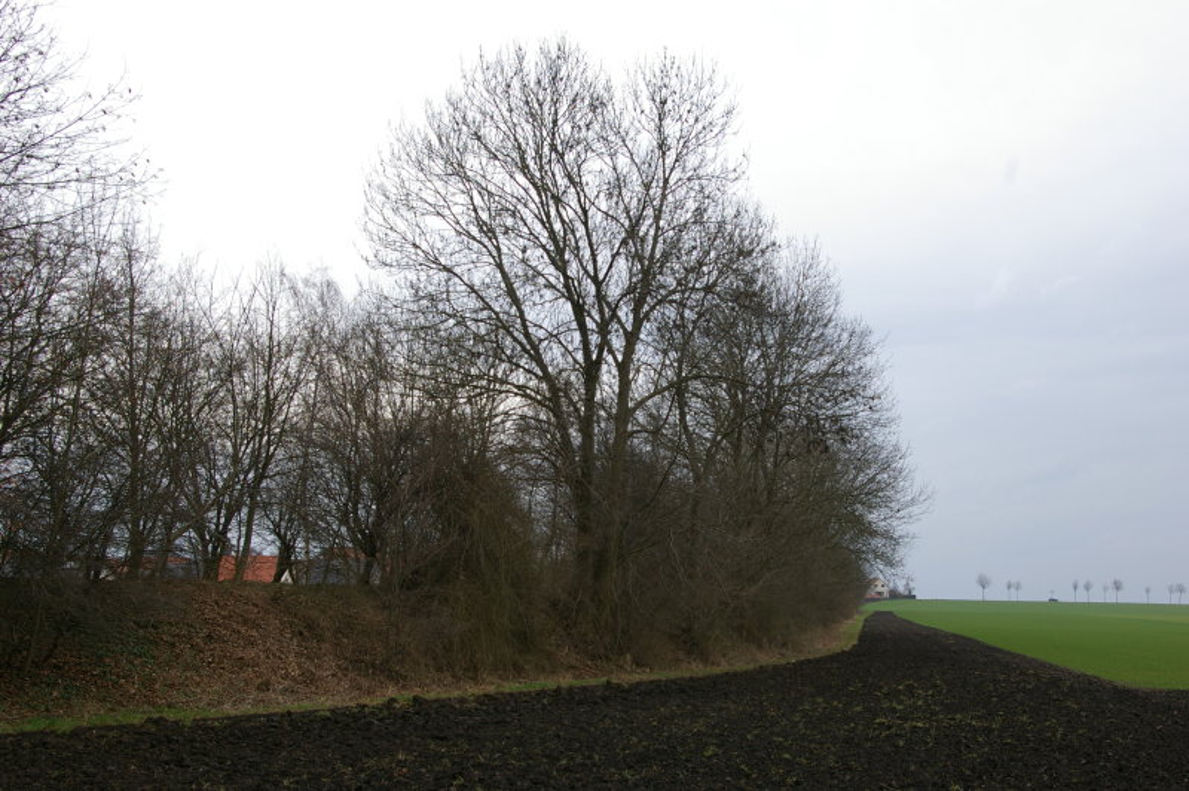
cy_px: 396
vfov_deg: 31.8
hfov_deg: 46.4
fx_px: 1386
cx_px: 594
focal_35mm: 42
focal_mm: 28
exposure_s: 1/125
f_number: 9.5
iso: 200
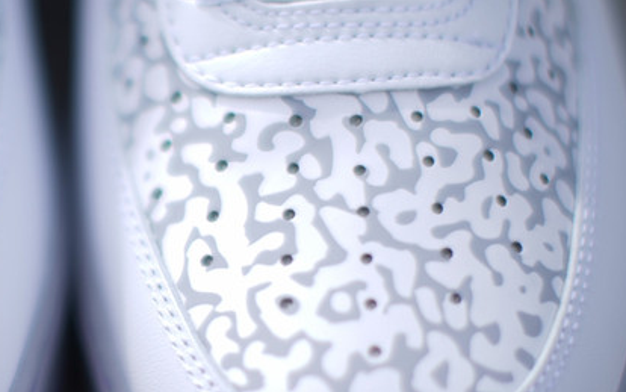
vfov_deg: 10.4
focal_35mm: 126
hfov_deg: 16.4
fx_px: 2150
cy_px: 236
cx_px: 64
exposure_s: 1/3200
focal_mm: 50
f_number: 1.3
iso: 64
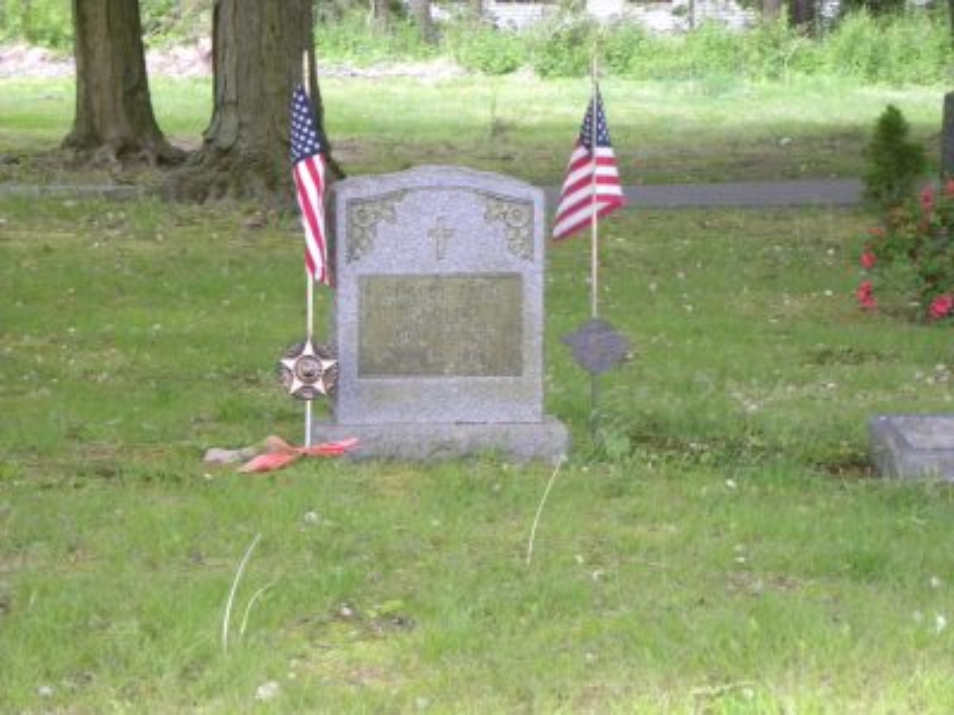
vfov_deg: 11.5
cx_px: 477
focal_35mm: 129
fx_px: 3555
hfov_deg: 15.3
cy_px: 358
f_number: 4.5
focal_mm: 23
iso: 400
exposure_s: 1/79.3
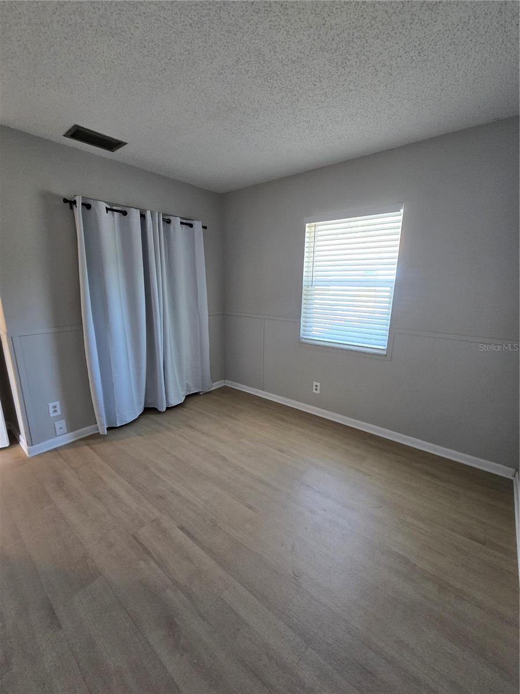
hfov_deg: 89.9
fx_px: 260
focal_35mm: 13
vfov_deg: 106.2
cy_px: 347
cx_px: 260
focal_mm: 2.2
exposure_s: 1/60
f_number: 2.2
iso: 250
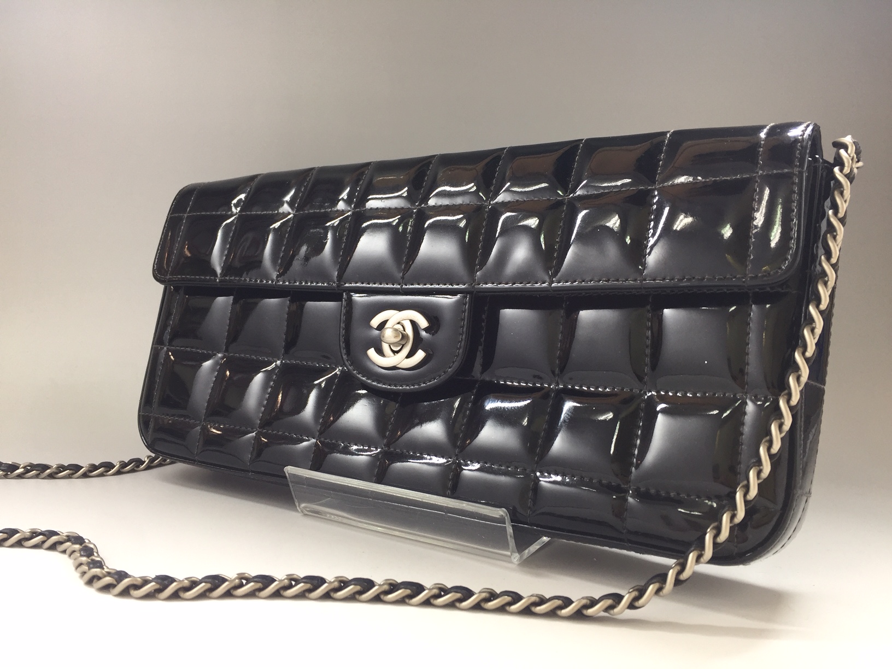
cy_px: 334
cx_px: 446
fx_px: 747
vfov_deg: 48.2
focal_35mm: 29
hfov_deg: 61.7
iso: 32
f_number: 2.2
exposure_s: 1/40
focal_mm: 4.15
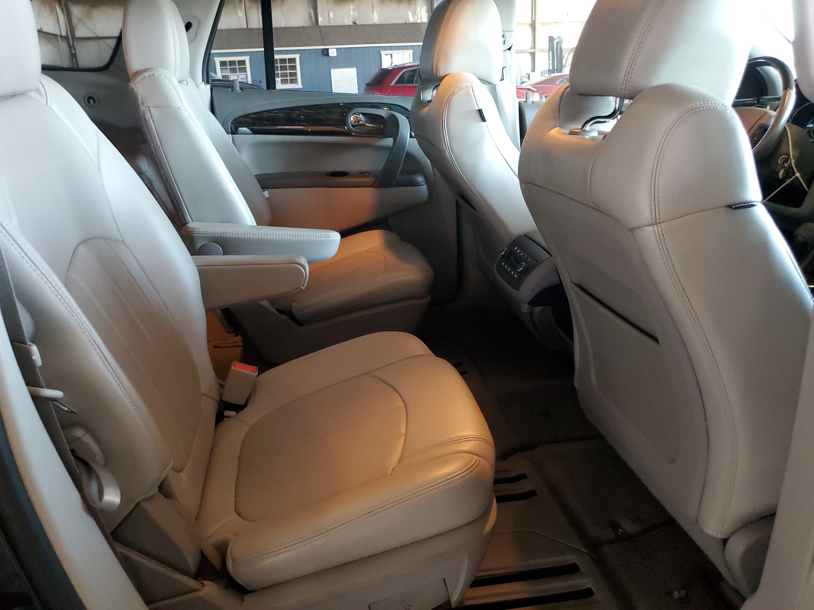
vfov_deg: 53.1
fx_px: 611
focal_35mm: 26
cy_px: 305
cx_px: 407
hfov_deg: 67.3
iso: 366
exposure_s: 1/60.2
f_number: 1.5
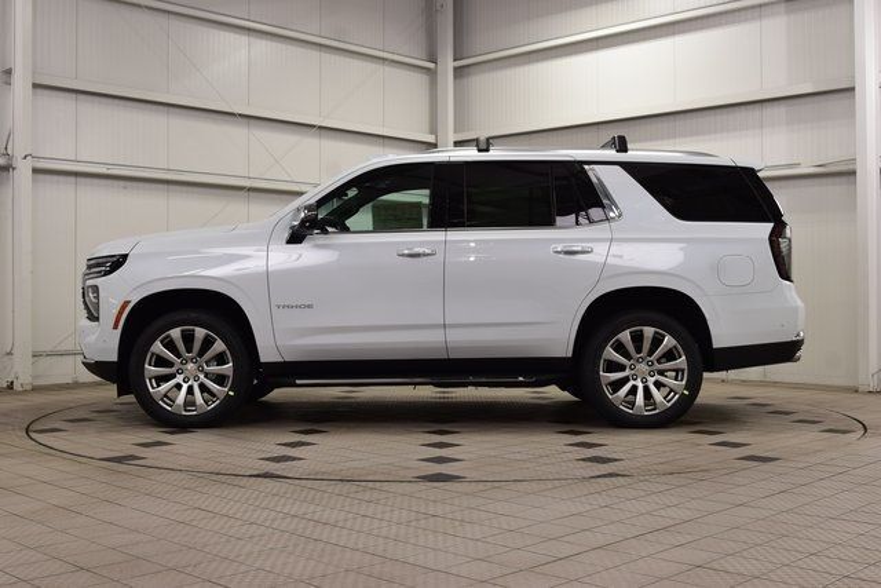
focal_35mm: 44
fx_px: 1065
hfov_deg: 45.0
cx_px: 440
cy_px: 294
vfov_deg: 30.9
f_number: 7.1
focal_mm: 29
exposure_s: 1/30
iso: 400
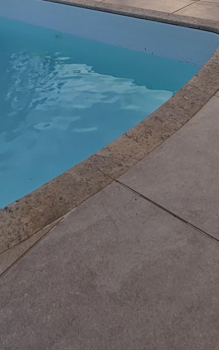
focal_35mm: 38
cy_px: -122
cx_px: 60
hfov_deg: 33.1
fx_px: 363
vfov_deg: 33.9
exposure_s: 1/955
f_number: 2.2
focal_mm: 2.2
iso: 50
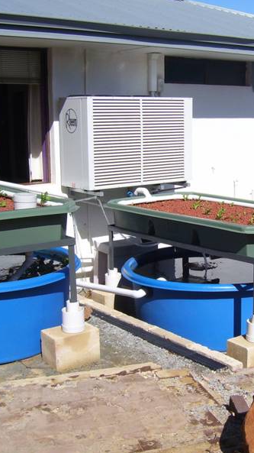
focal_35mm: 50
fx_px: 599
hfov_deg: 23.6
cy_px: 228
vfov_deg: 41.3
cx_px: 197
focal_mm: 5.6
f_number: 4.8
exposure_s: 1/750
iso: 80
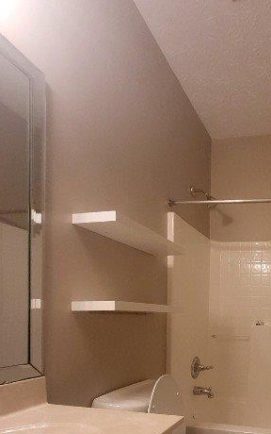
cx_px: 264
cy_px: 326
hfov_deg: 45.6
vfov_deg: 71.8
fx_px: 271
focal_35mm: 23
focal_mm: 1.74
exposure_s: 1/40
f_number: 2.2
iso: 400
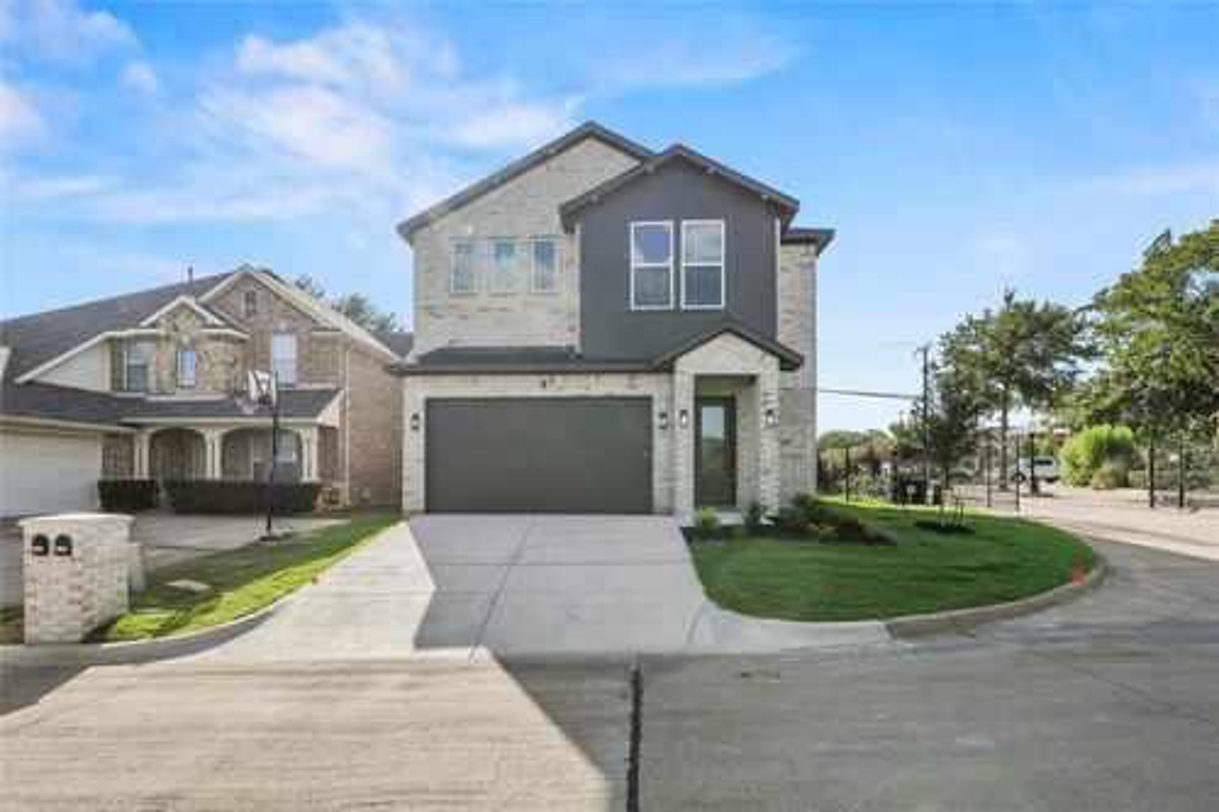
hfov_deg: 95.0
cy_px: 406
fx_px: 558
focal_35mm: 16
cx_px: 610
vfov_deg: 72.0
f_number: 7.1
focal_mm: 11
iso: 125
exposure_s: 1/400
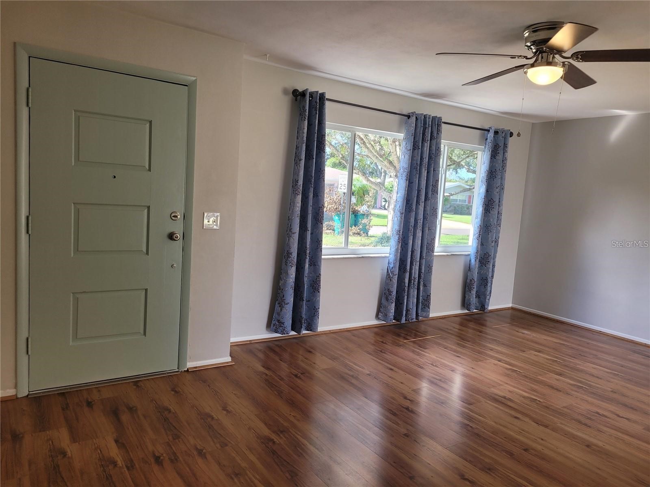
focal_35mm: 26
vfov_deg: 53.1
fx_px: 488
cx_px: 325
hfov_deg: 67.3
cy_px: 244
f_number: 1.8
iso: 80
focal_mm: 5.4
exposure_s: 1/120
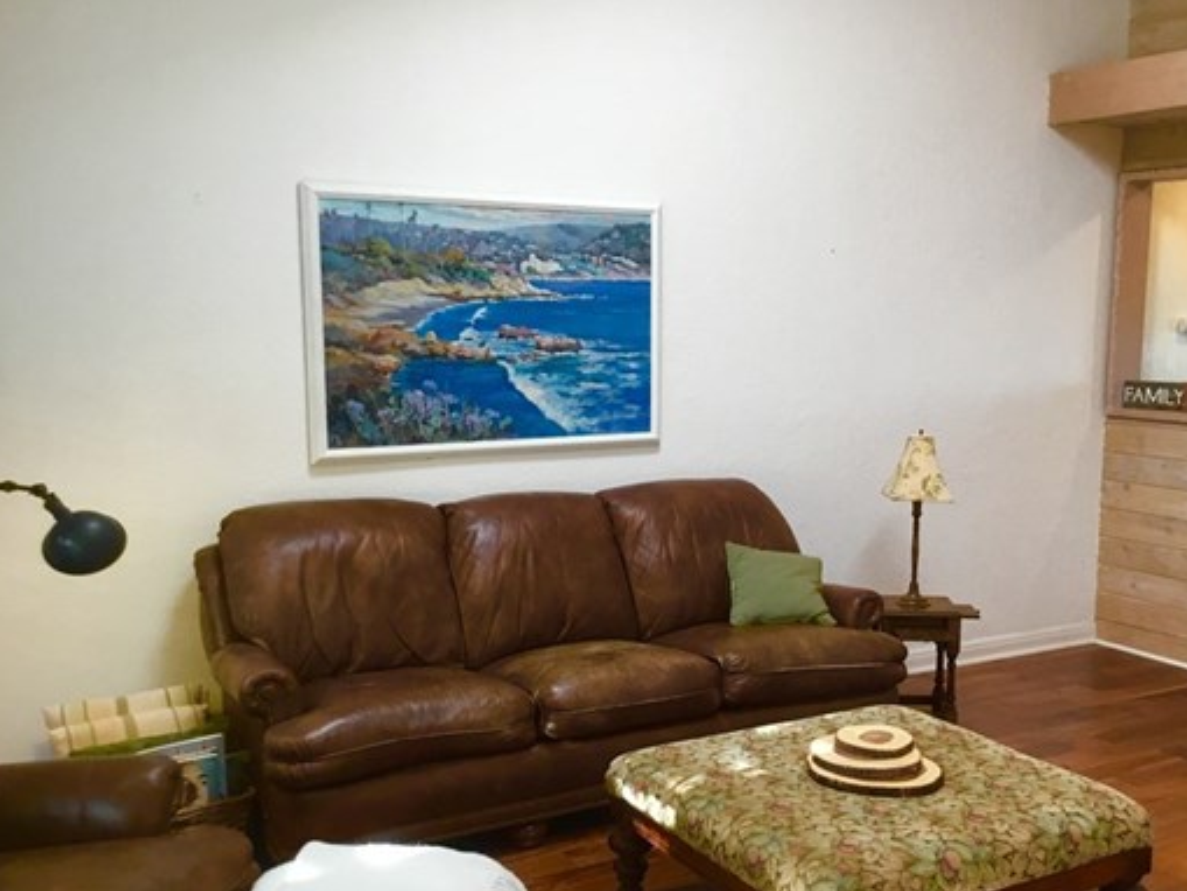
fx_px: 1338
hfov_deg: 47.5
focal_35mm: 39
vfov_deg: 36.8
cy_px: 483
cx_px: 725
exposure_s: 1/30
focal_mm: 3.3
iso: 32
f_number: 2.4
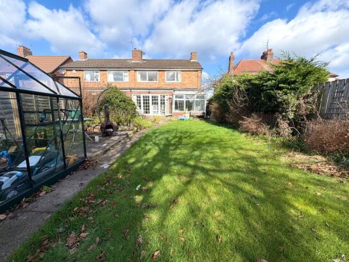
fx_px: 151
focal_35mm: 15
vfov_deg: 81.7
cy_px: 135
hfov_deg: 98.2
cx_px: 172
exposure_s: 1/1126
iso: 50
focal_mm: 2.22
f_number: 2.2
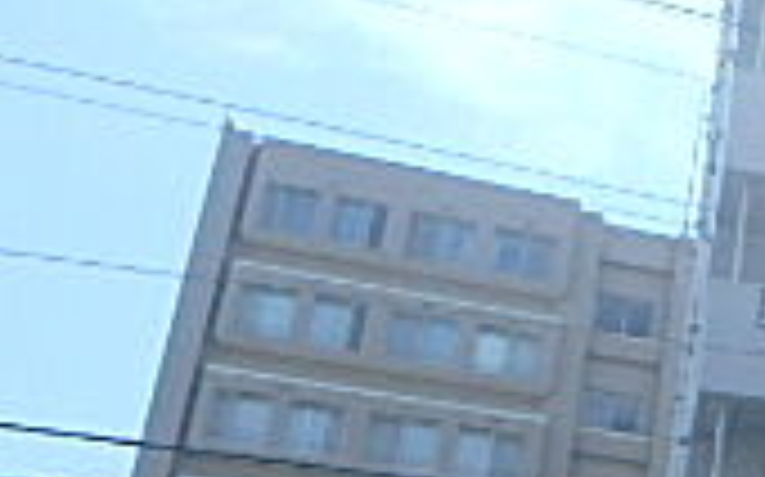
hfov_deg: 19.1
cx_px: 1359
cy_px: 500
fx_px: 1750
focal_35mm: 84
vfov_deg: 15.2
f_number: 3.5
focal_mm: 3.7
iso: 125
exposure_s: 1/640
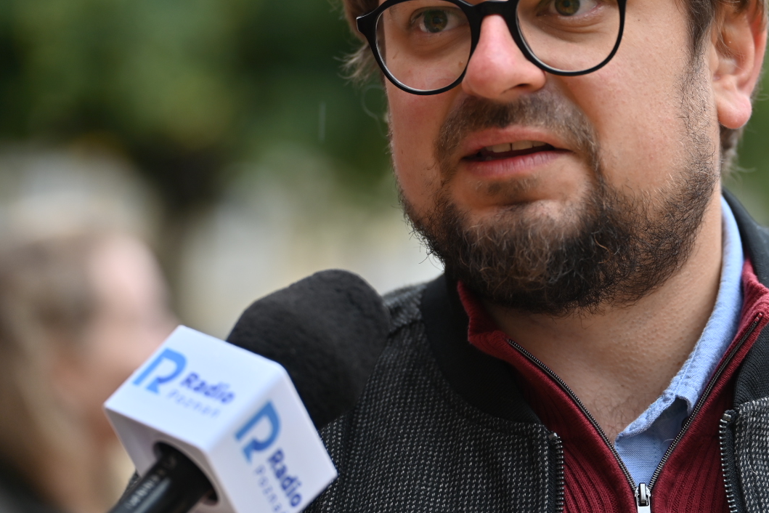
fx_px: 3759
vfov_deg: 7.8
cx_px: 576
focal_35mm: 176
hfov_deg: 11.7
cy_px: 130
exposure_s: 1/200
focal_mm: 115
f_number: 2.8
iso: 100
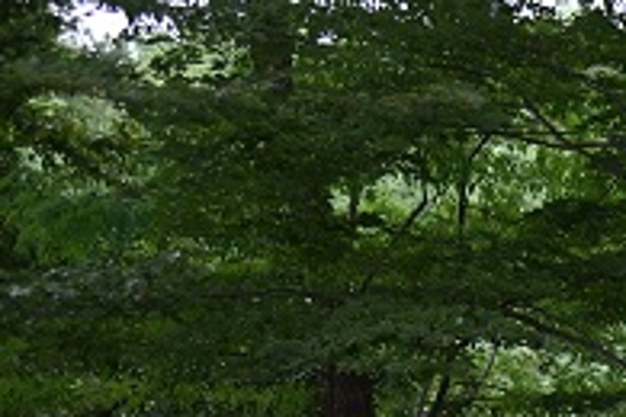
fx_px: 2243
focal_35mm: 129
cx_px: 1441
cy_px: 747
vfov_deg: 10.1
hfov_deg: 12.7
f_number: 4
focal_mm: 28
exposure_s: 1/125
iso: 500
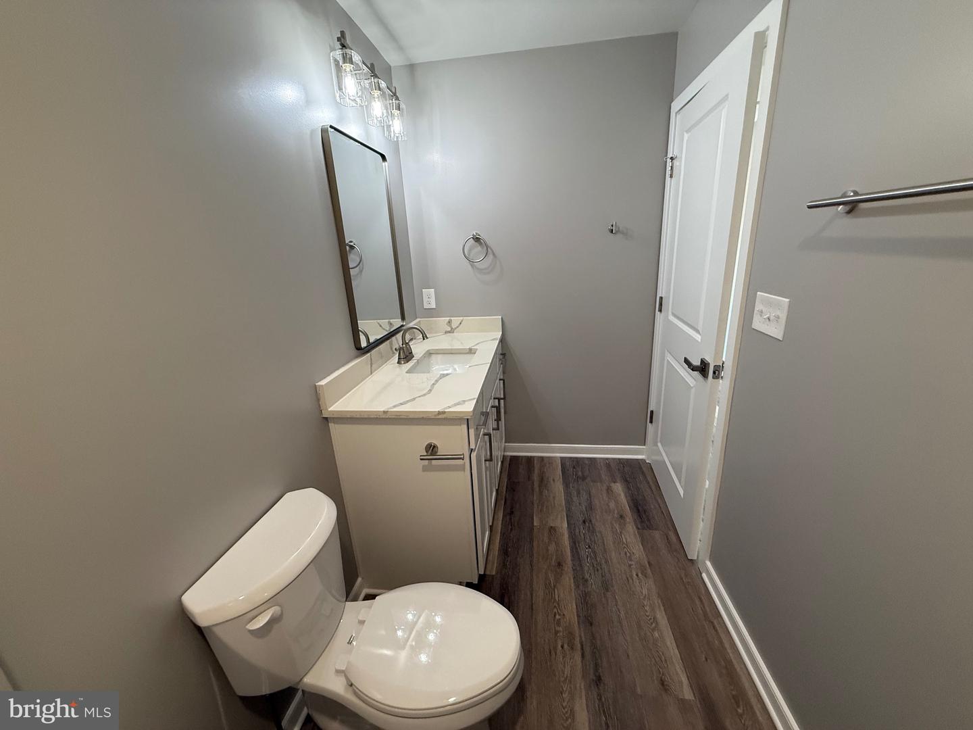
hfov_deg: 102.1
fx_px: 394
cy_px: 365
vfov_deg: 85.7
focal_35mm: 14
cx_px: 486
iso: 320
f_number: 2.2
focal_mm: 2.22
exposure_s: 1/120
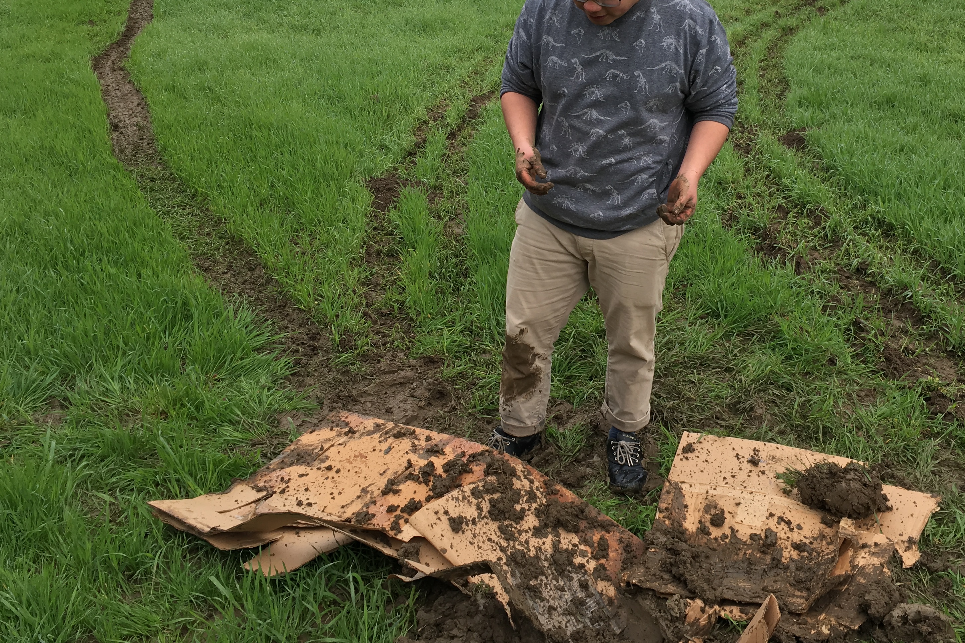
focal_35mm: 42
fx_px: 1126
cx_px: 575
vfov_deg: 31.6
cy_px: 211
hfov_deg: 46.2
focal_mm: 4.15
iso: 25
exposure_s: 1/405
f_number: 2.2
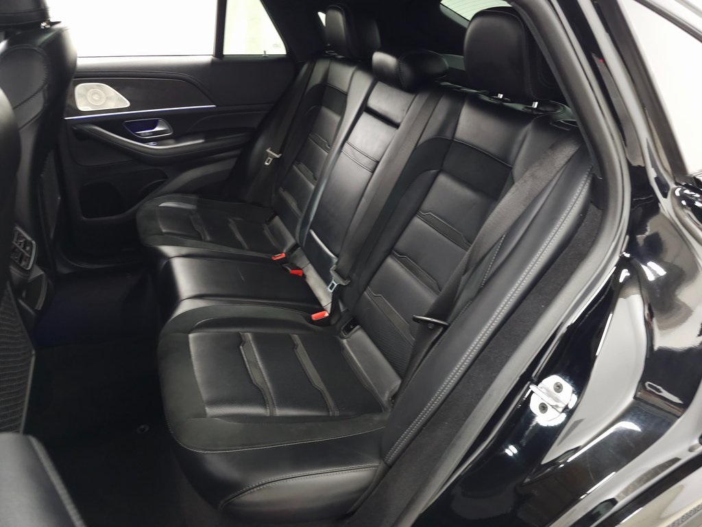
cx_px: 351
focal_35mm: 23
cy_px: 264
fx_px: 466
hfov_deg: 73.9
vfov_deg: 58.9
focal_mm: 6.3
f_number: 1.7
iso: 320
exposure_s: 1/40
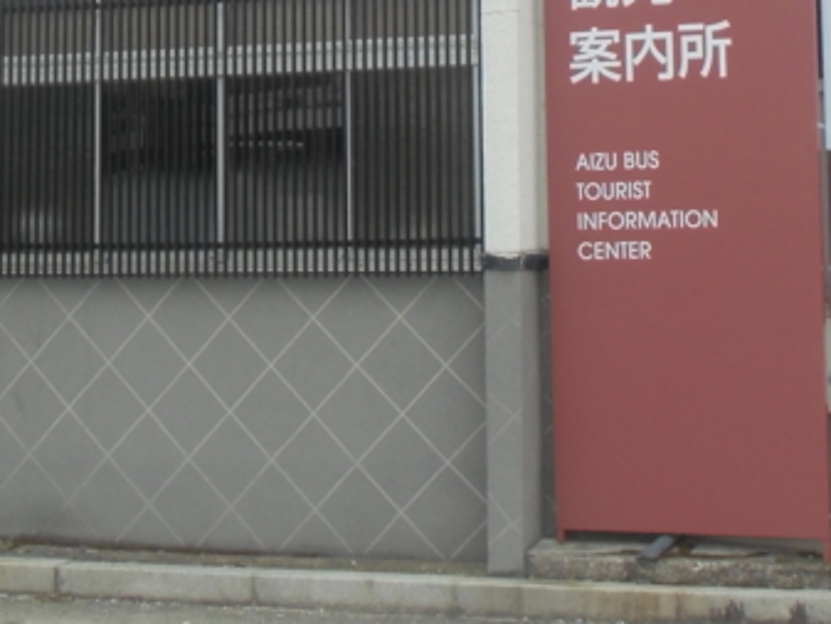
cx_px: 444
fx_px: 2281
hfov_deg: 20.6
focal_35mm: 95
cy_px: 15
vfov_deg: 15.3
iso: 64
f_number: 4
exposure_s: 1/320
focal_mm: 7.15
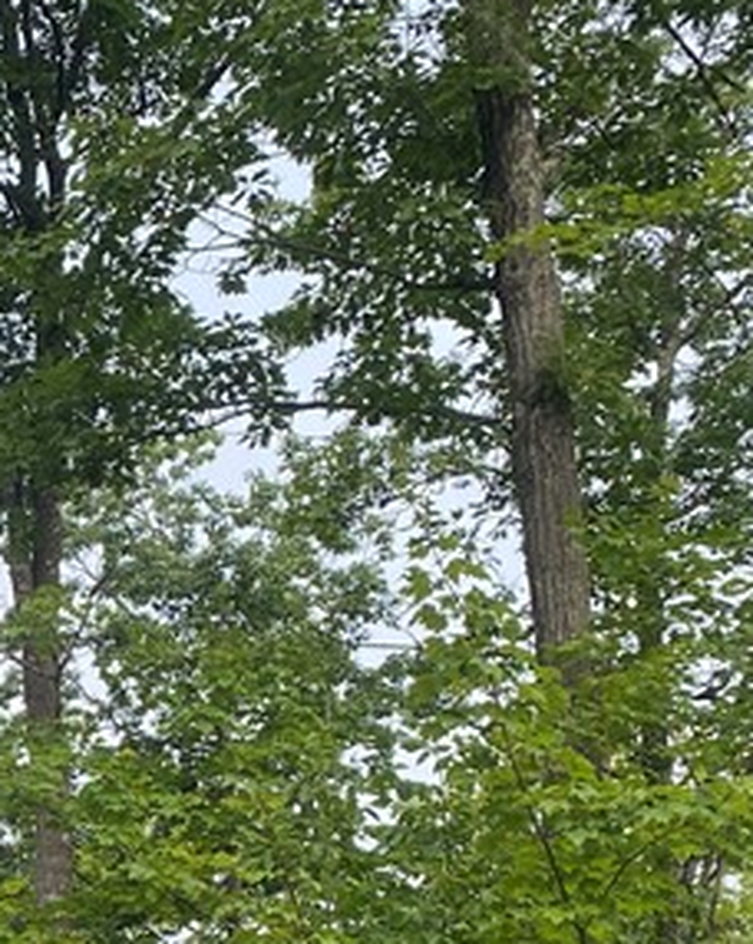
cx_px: -545
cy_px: 1162
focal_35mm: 91
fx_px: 2540
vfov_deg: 19.7
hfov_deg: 15.0
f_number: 1.8
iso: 32
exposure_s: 1/613
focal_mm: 4.25
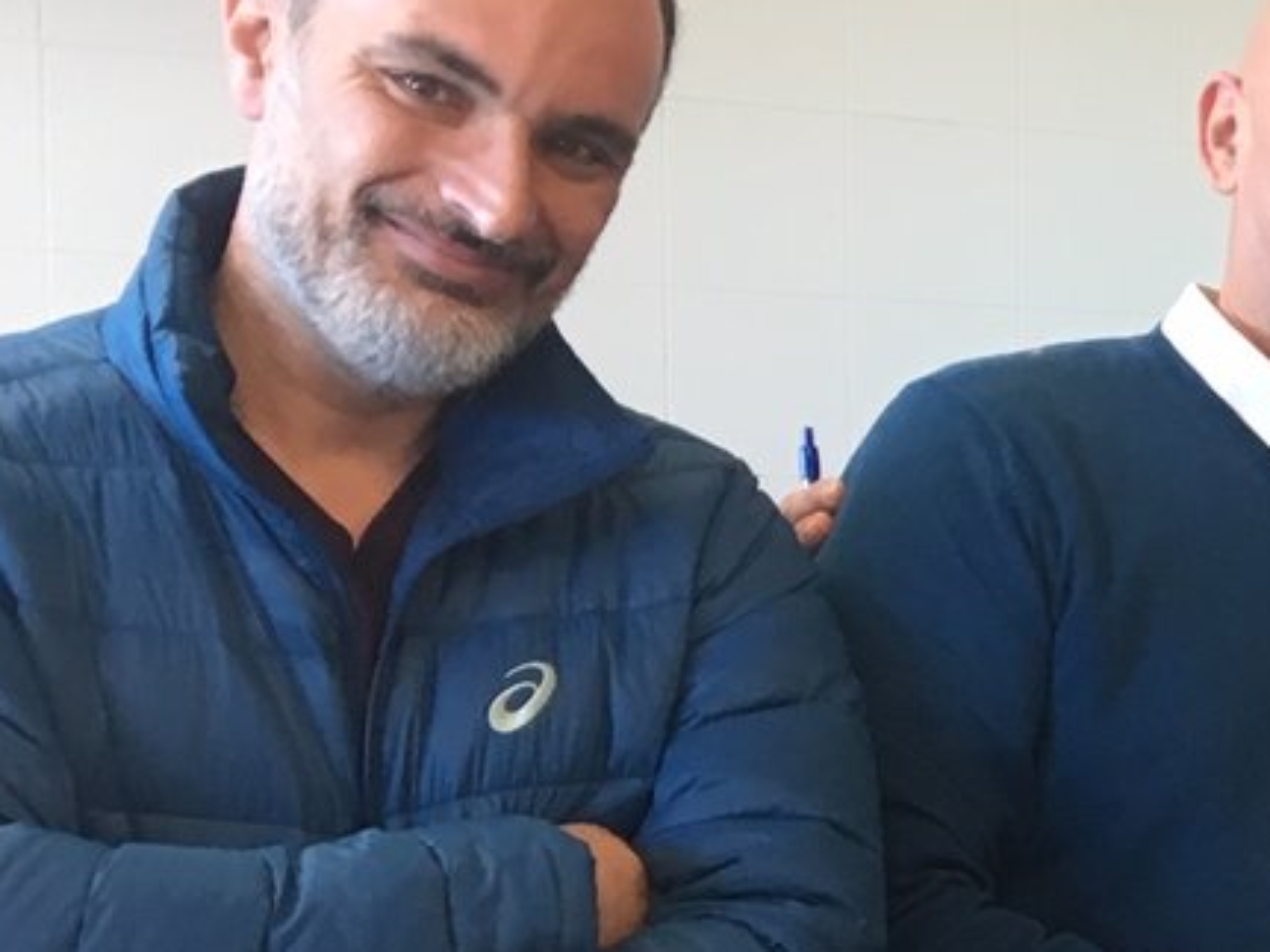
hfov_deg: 17.4
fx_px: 3704
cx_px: 1945
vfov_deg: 14.4
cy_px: 927
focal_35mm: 101
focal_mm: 4.15
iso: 100
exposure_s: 1/33
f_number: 2.2
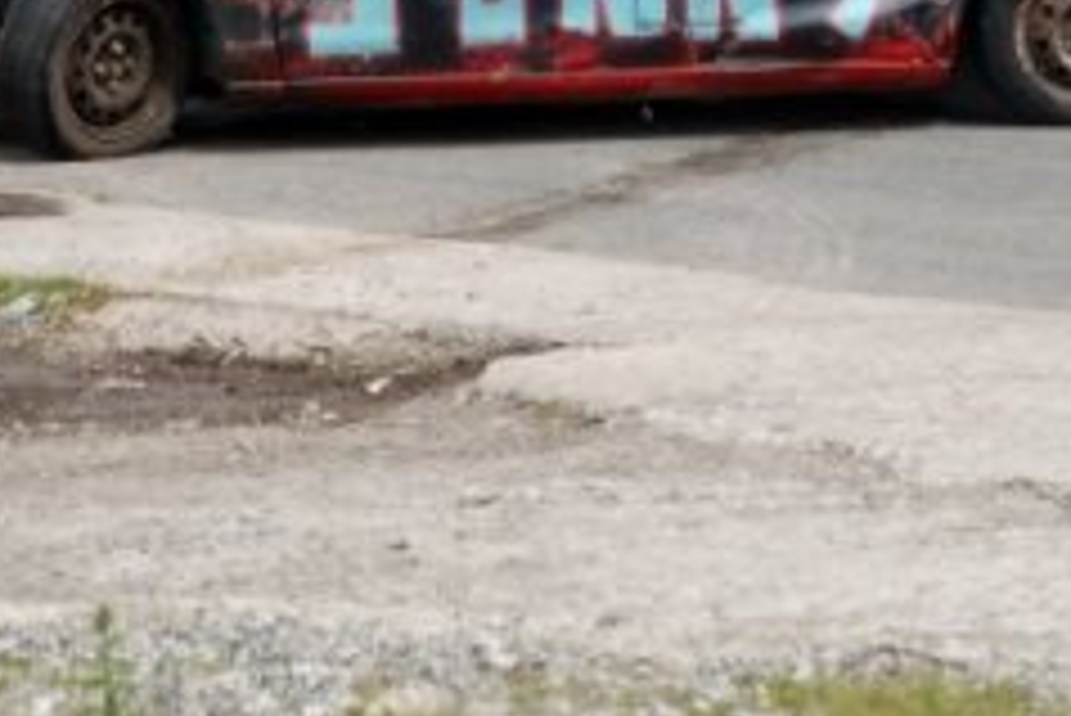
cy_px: -225
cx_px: 796
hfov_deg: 4.4
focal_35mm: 467
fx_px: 13901
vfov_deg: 2.9
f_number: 6
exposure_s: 1/1000
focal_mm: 116
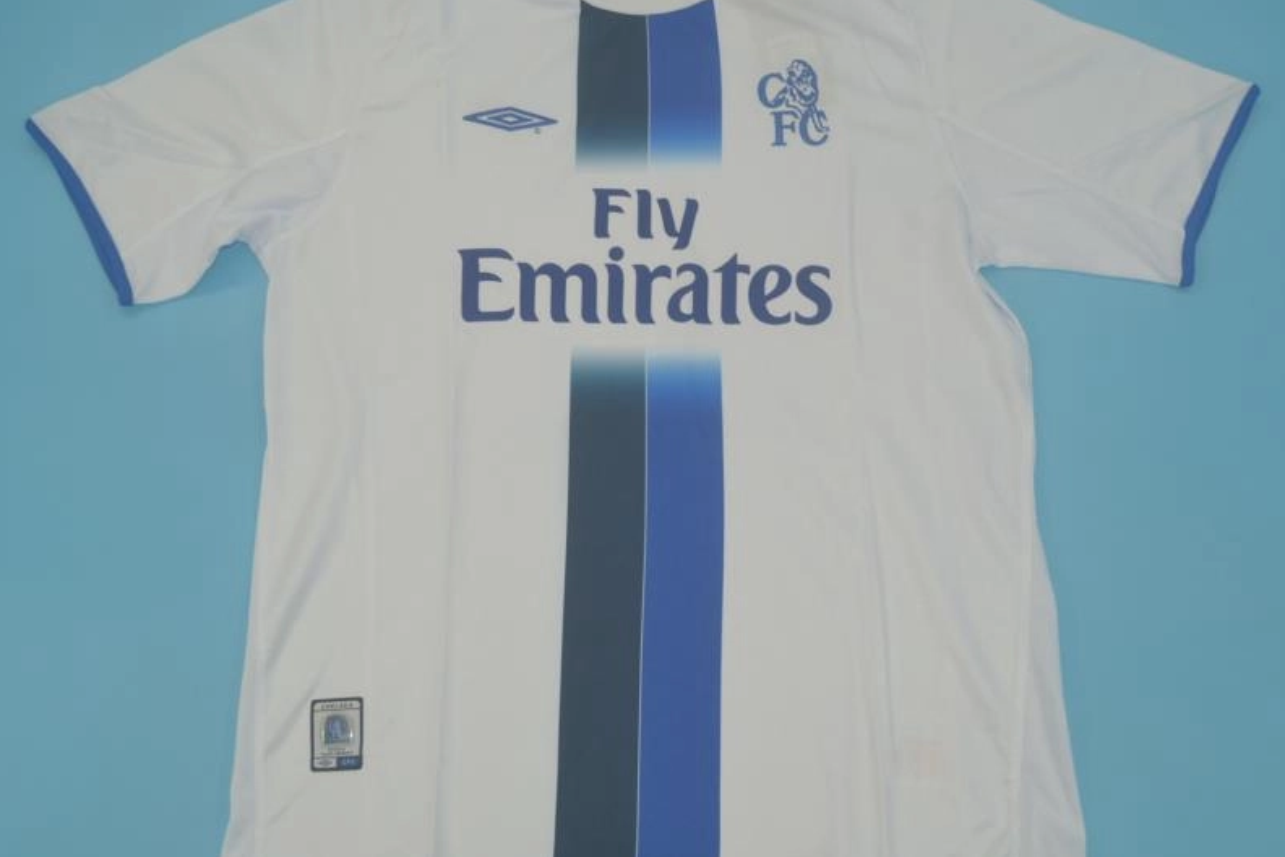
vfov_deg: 29.9
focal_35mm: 45
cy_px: 425
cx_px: 690
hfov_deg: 43.6
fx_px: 1606
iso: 200
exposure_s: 1/200
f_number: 4
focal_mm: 22
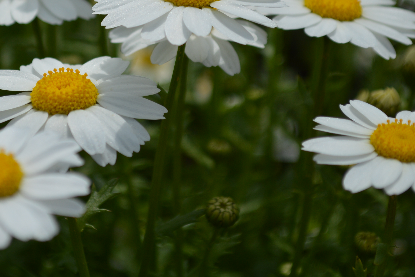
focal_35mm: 161
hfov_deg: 12.7
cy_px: 8
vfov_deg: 8.5
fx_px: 1856
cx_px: 97
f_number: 5.6
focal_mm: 55
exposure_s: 1/1600
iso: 100
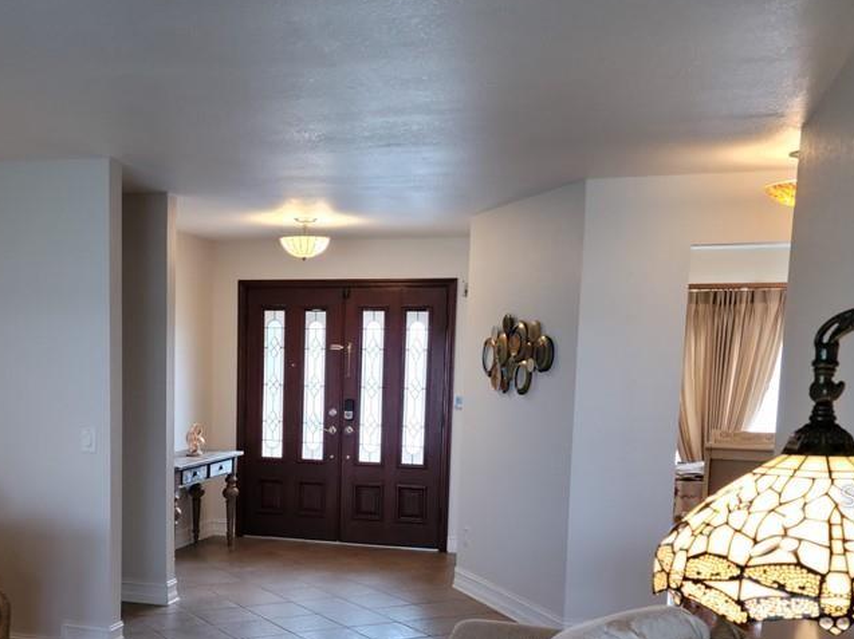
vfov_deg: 31.4
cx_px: 282
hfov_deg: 41.5
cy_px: 496
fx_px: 1110
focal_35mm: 45
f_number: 2
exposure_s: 1/59
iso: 125
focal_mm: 5.9
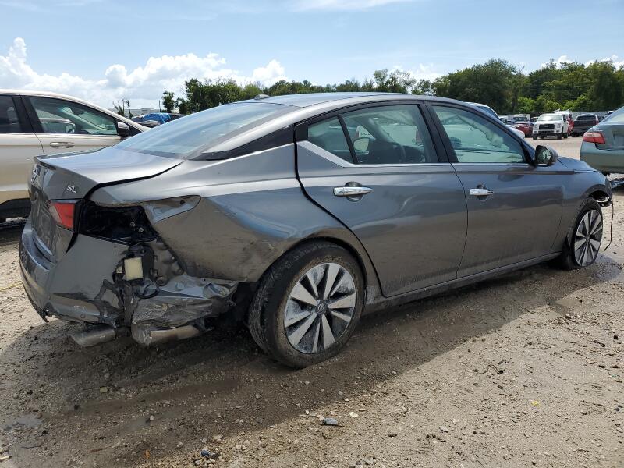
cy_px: 234
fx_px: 469
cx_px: 312
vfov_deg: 53.1
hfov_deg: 67.3
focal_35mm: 26
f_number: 1.5
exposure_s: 1/3333
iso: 50
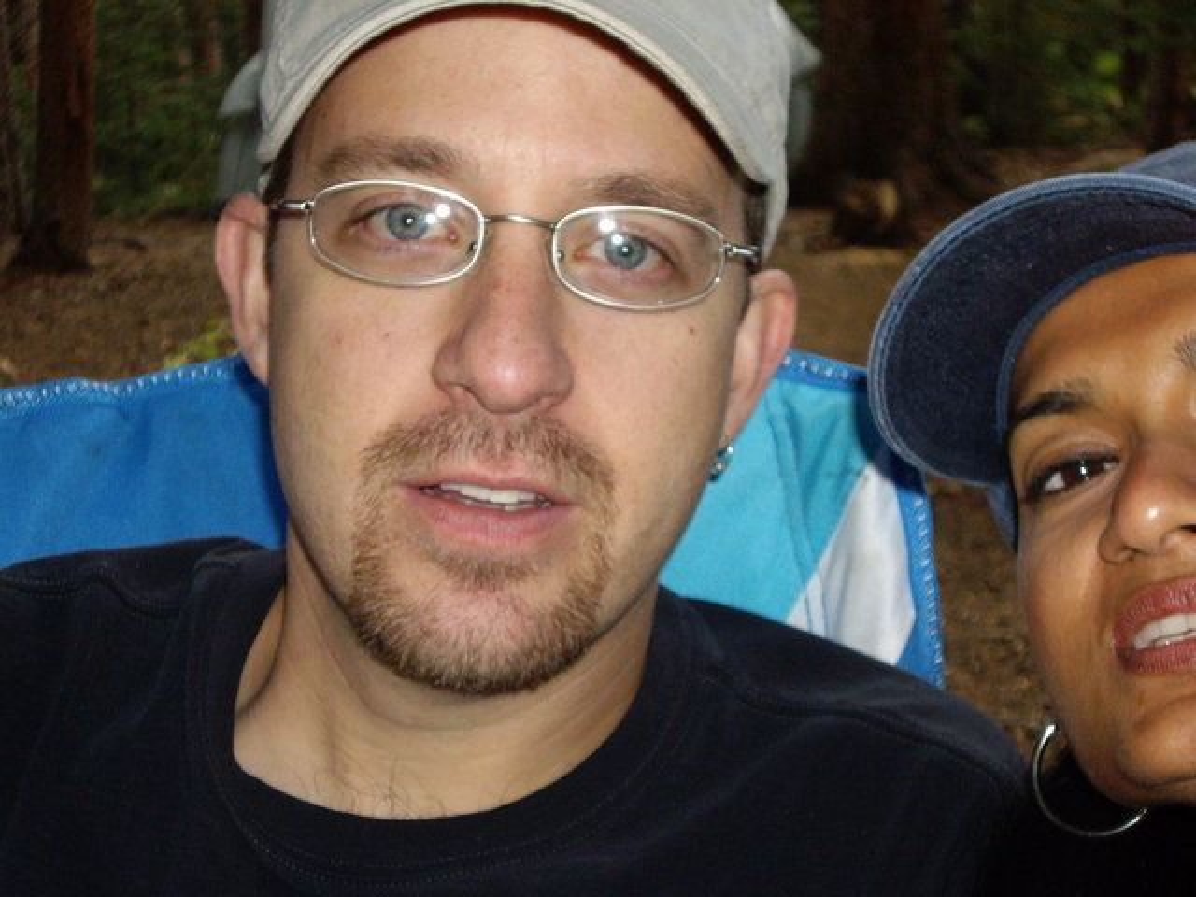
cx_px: 598
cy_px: 448
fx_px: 2280
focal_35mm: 66
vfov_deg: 22.3
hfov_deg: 29.4
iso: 200
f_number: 3.6
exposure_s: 1/80
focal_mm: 10.7
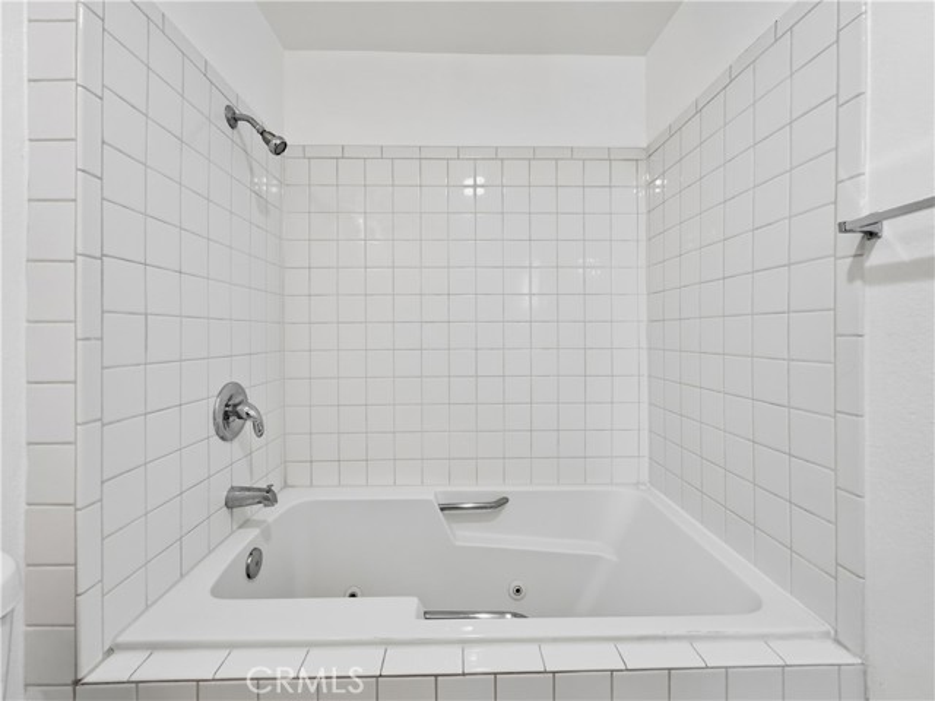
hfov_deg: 102.1
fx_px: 378
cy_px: 350
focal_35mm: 14
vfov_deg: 85.7
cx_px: 468
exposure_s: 1/120
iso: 100
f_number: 2.2
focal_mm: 2.2
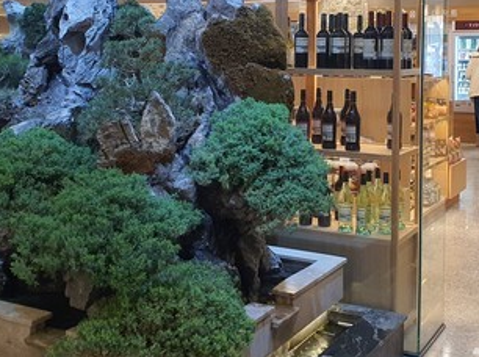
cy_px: 85
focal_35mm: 51
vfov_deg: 28.0
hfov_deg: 37.5
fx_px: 704
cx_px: 260
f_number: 2.4
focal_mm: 4.3
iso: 250
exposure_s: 1/120
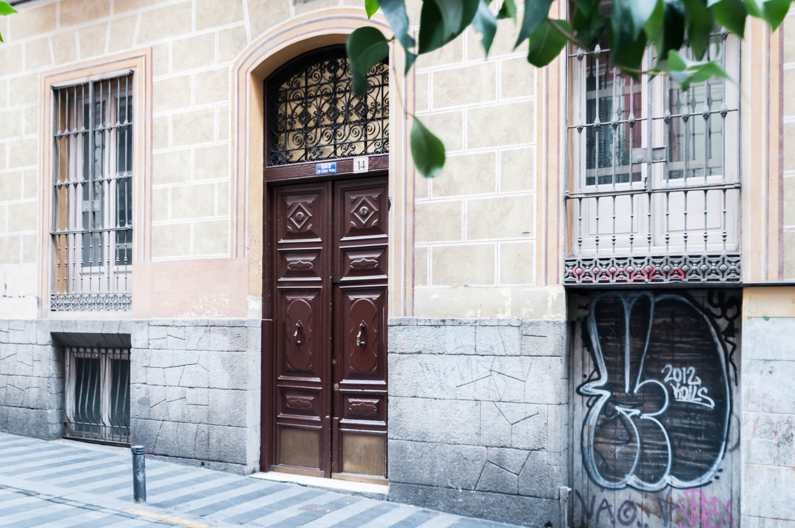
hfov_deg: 59.6
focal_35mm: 32
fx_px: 695
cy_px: 264
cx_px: 398
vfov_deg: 41.6
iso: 200
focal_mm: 21
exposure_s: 1/20
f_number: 4.5
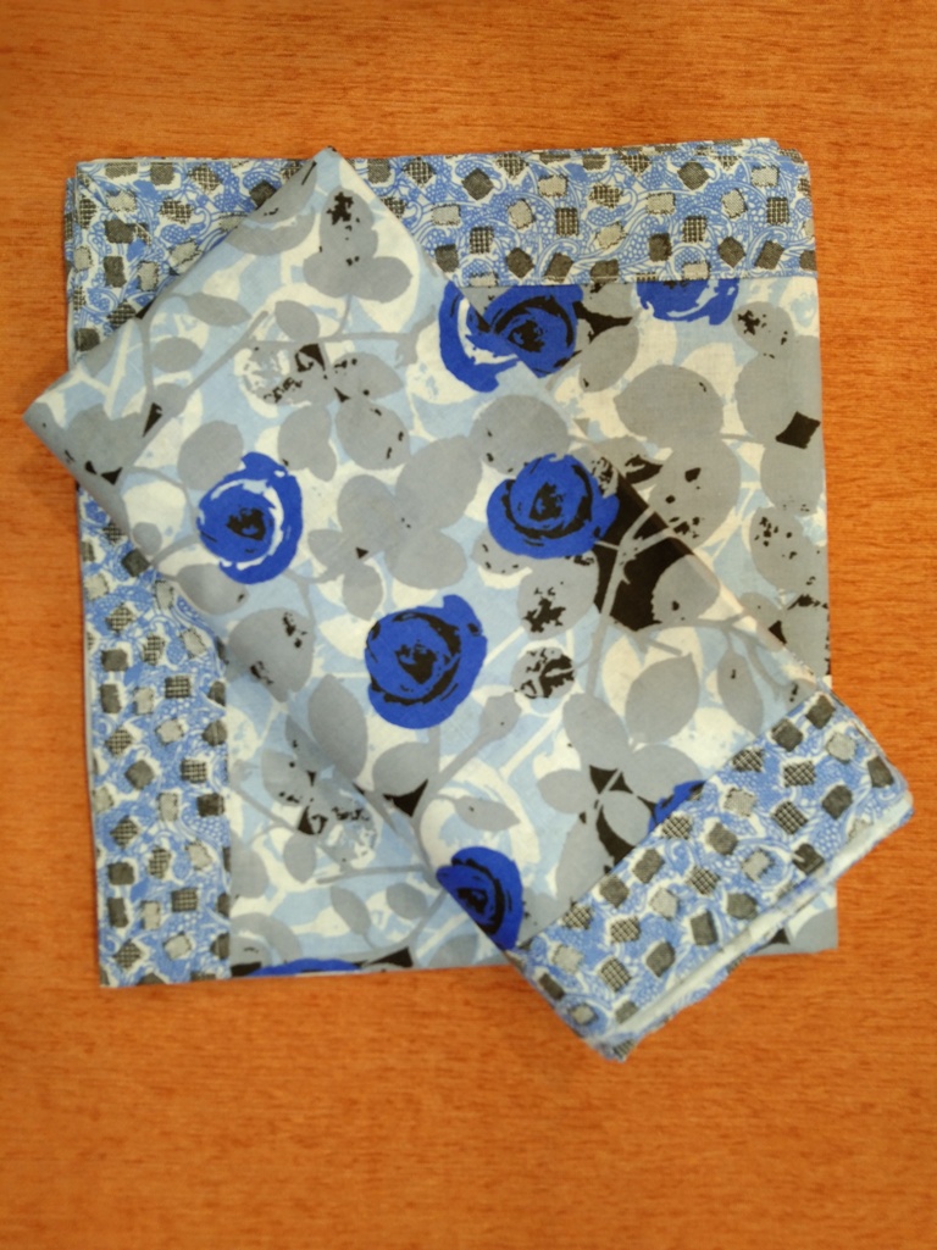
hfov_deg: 45.4
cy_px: 625
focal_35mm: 31
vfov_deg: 58.4
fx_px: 1120
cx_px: 468
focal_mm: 3.69
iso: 197
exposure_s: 1/33
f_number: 2.2
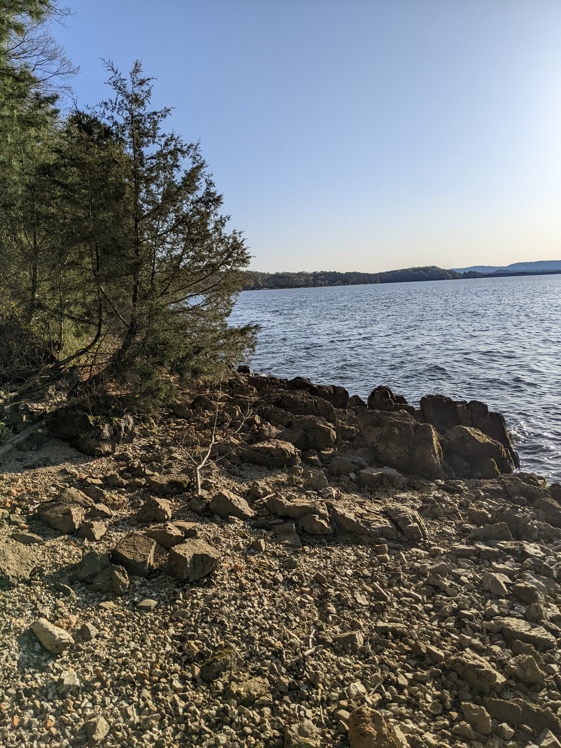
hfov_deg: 51.4
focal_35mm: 27
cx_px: 280
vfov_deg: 65.3
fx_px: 583
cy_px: 374
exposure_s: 1/5882
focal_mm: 4.44
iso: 72
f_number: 1.8
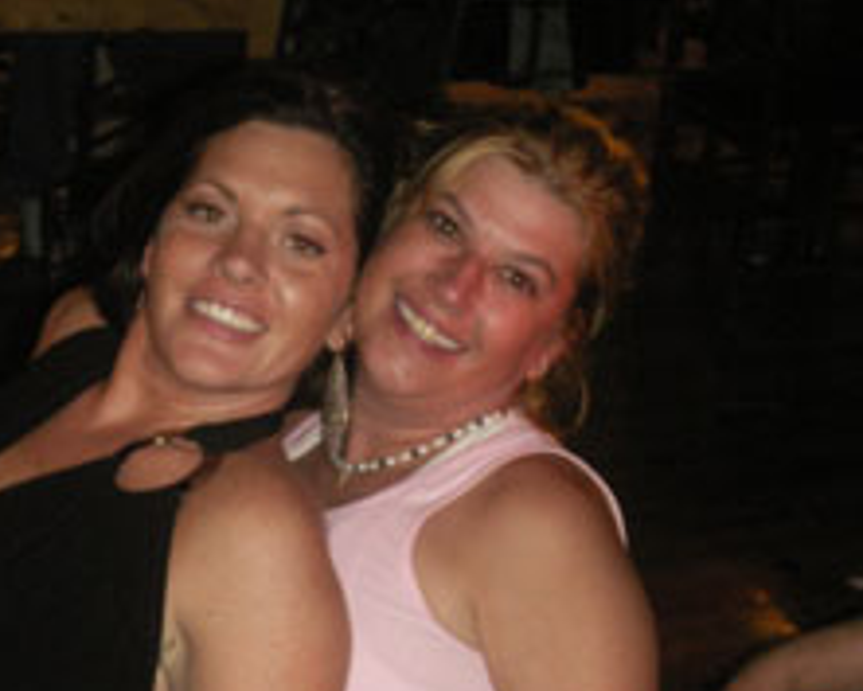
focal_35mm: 86
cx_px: 316
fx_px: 2198
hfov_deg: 22.2
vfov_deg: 17.8
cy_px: 429
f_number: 3.5
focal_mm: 11.5
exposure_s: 1/40
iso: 160
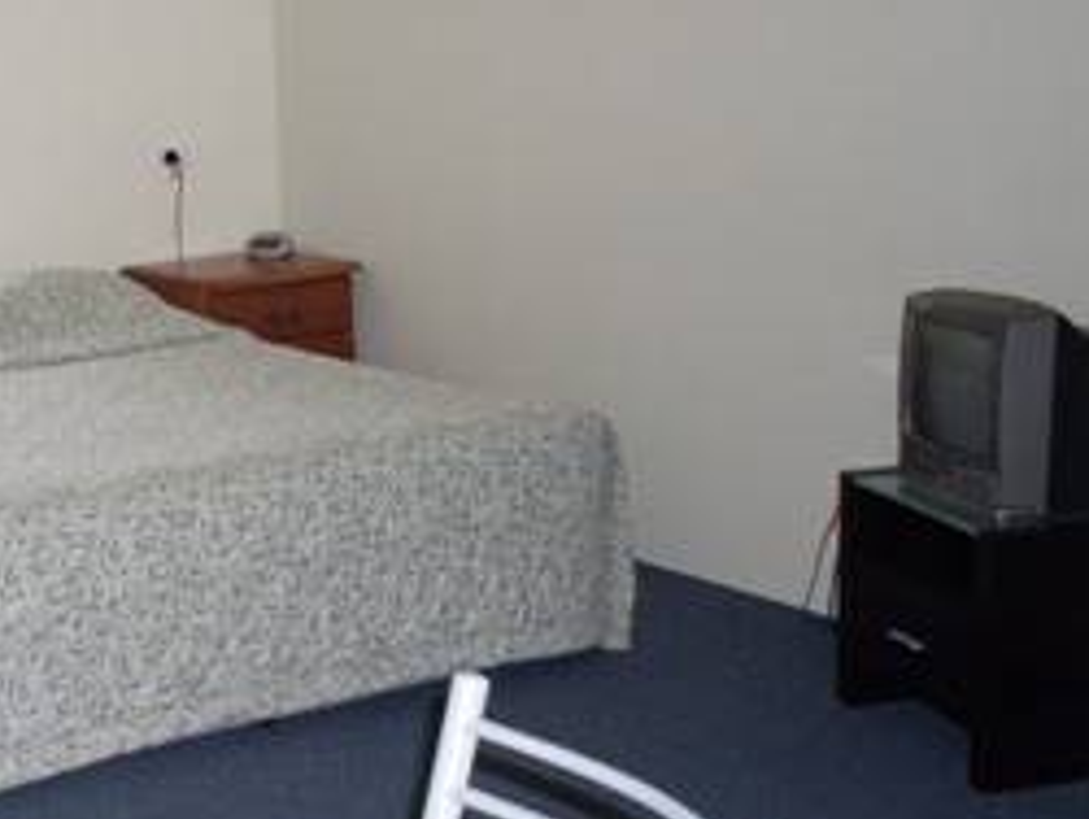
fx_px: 2141
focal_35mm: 68
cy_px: 436
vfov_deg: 21.6
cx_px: 131
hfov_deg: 27.6
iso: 200
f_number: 2.8
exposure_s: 1/45
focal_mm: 6.3
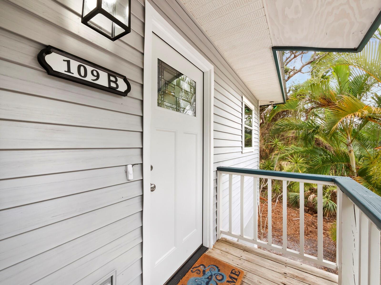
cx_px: 190
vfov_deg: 85.7
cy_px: 142
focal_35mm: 14
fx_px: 154
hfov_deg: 102.1
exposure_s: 1/25
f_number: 11
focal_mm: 7
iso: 400
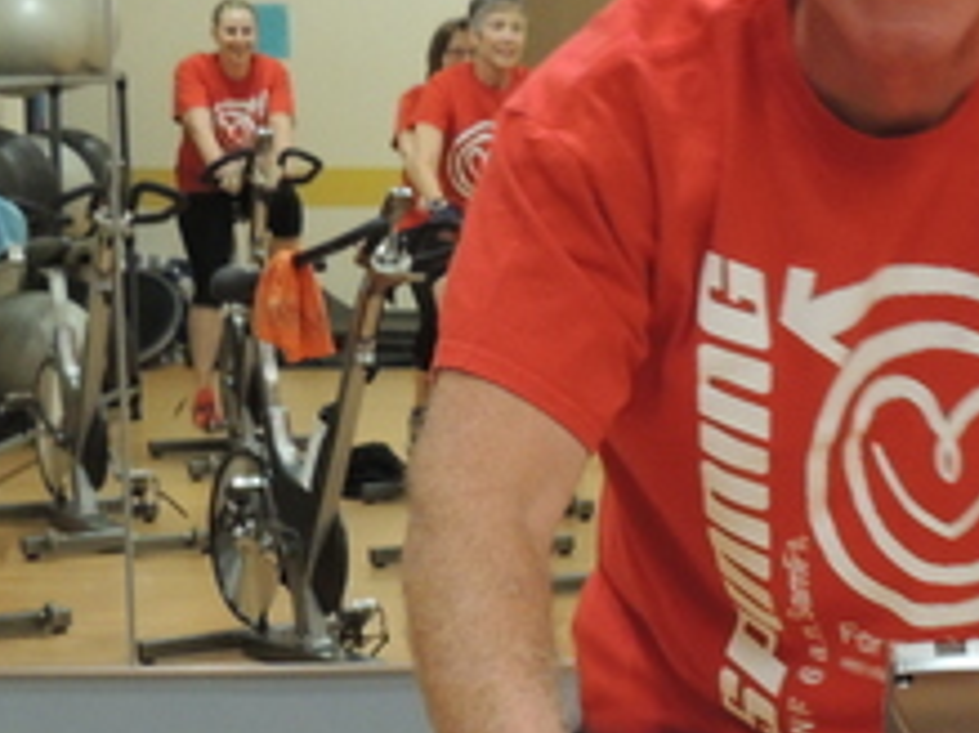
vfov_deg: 12.8
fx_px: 3251
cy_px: 563
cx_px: 975
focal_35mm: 115
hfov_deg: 16.8
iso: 400
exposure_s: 1/25
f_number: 3.3
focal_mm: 6.2
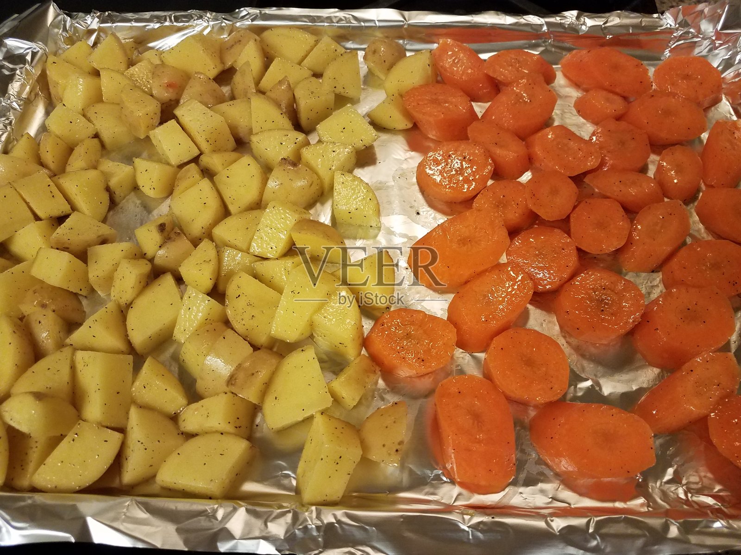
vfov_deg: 53.1
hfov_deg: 67.3
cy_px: 278
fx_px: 557
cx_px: 370
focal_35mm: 26
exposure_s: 1/60
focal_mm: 4.2
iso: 160
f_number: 1.7
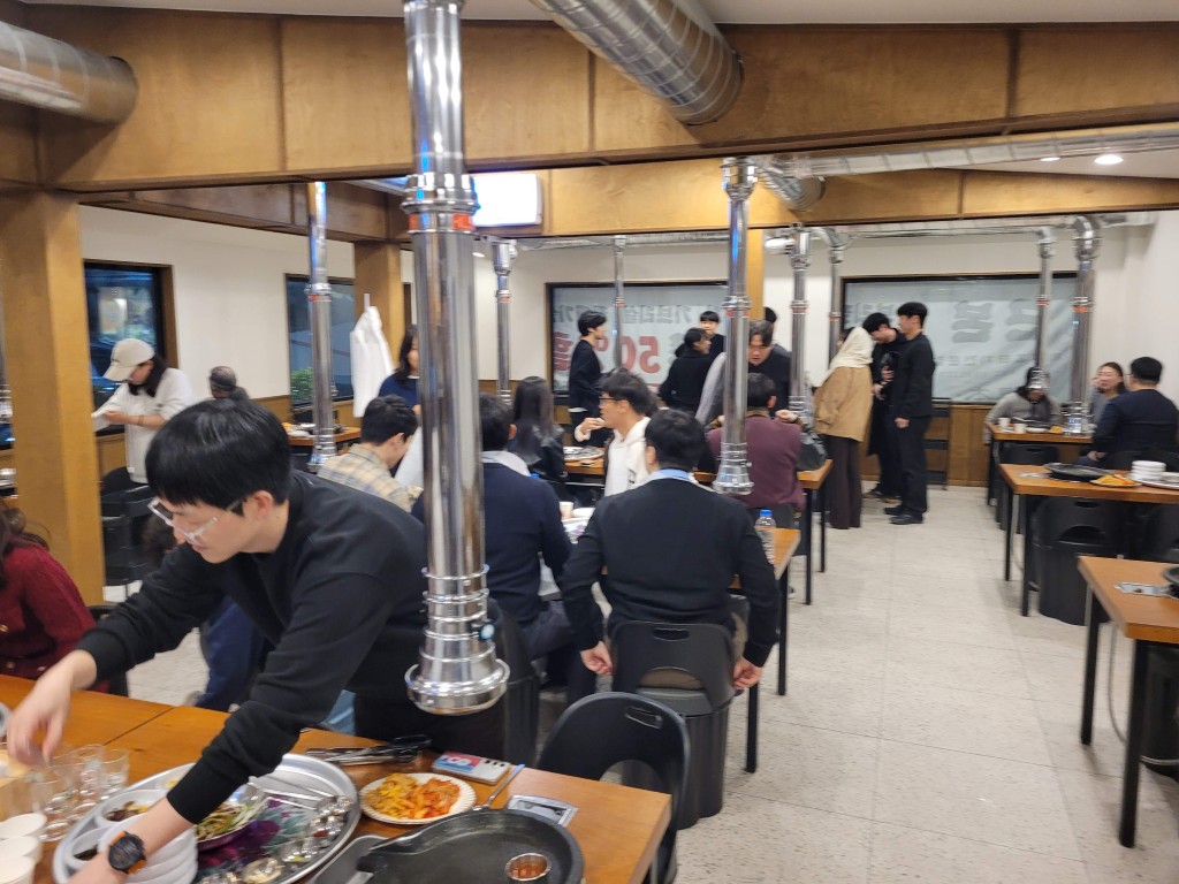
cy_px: 442
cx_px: 590
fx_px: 886
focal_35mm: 26
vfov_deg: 53.1
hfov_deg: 67.3
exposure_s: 1/60
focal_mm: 5.4
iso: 250
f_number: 1.8
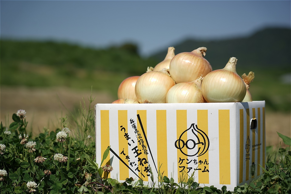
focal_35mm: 82
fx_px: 663
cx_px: 146
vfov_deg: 16.7
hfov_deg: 24.8
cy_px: 97
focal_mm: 82
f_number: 4
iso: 80
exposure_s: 1/1600
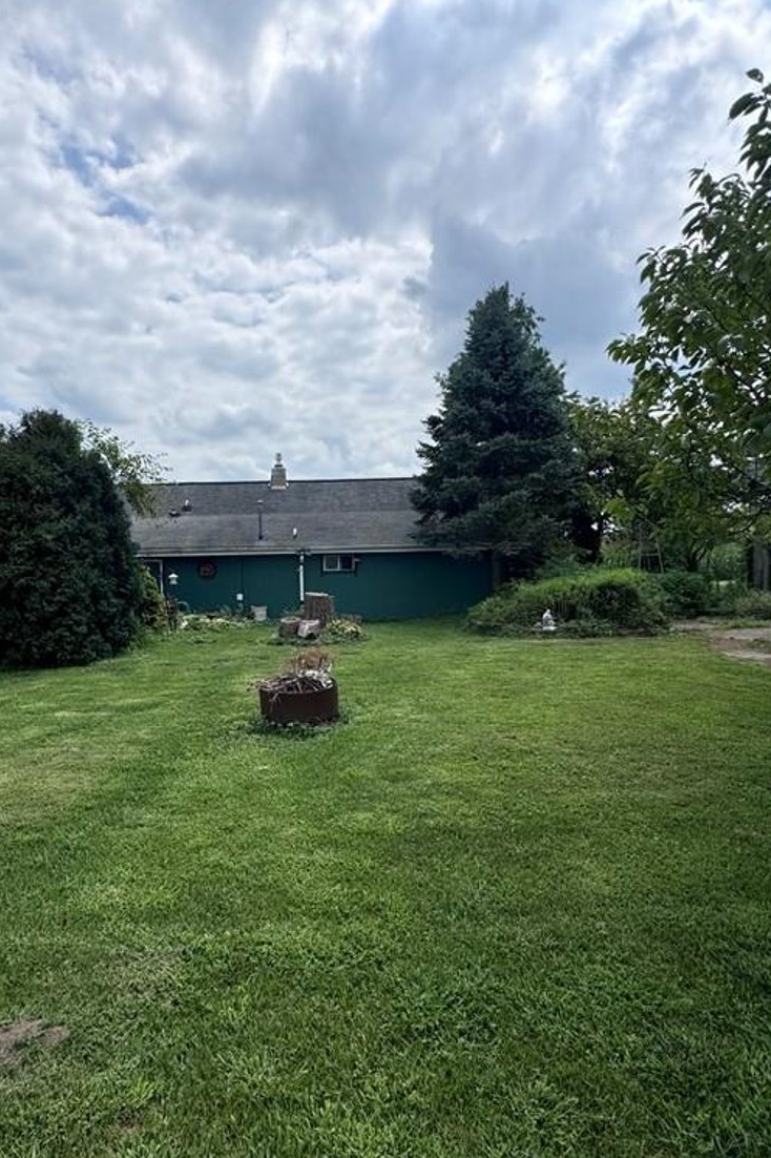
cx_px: 267
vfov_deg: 84.0
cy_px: 576
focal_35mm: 20
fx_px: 643
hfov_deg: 60.7
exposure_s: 1/2770
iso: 50
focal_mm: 2.22
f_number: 2.2
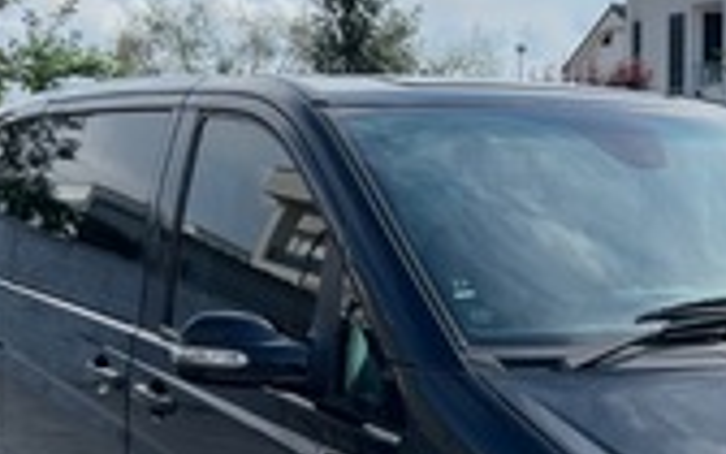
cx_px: 618
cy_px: 355
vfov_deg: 21.8
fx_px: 1167
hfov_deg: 33.2
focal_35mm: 59
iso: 50
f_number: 1.5
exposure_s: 1/4630
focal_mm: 5.7
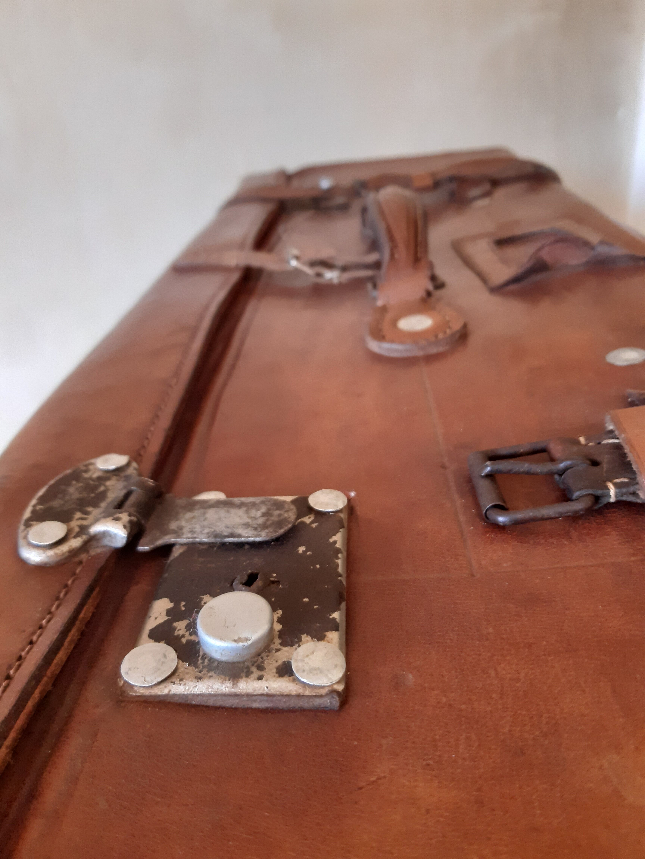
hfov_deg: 53.1
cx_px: 322
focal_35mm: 26
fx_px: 646
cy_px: 430
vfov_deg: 67.3
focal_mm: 3.92
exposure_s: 1/50
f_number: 1.7
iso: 320
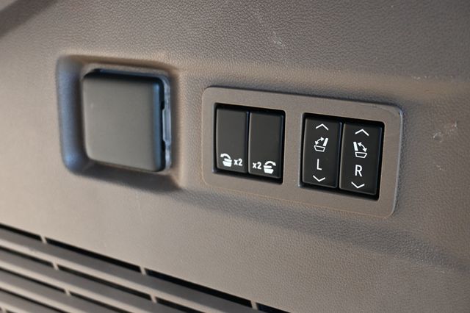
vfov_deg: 29.4
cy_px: 156
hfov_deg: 43.0
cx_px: 235
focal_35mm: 46
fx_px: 597
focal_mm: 30.5
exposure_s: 1/125
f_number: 4.8
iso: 720
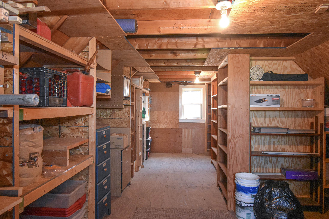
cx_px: 164
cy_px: 110
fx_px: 219
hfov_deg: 73.7
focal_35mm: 24
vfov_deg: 53.1
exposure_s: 1/60
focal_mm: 16
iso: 3600
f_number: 5.3
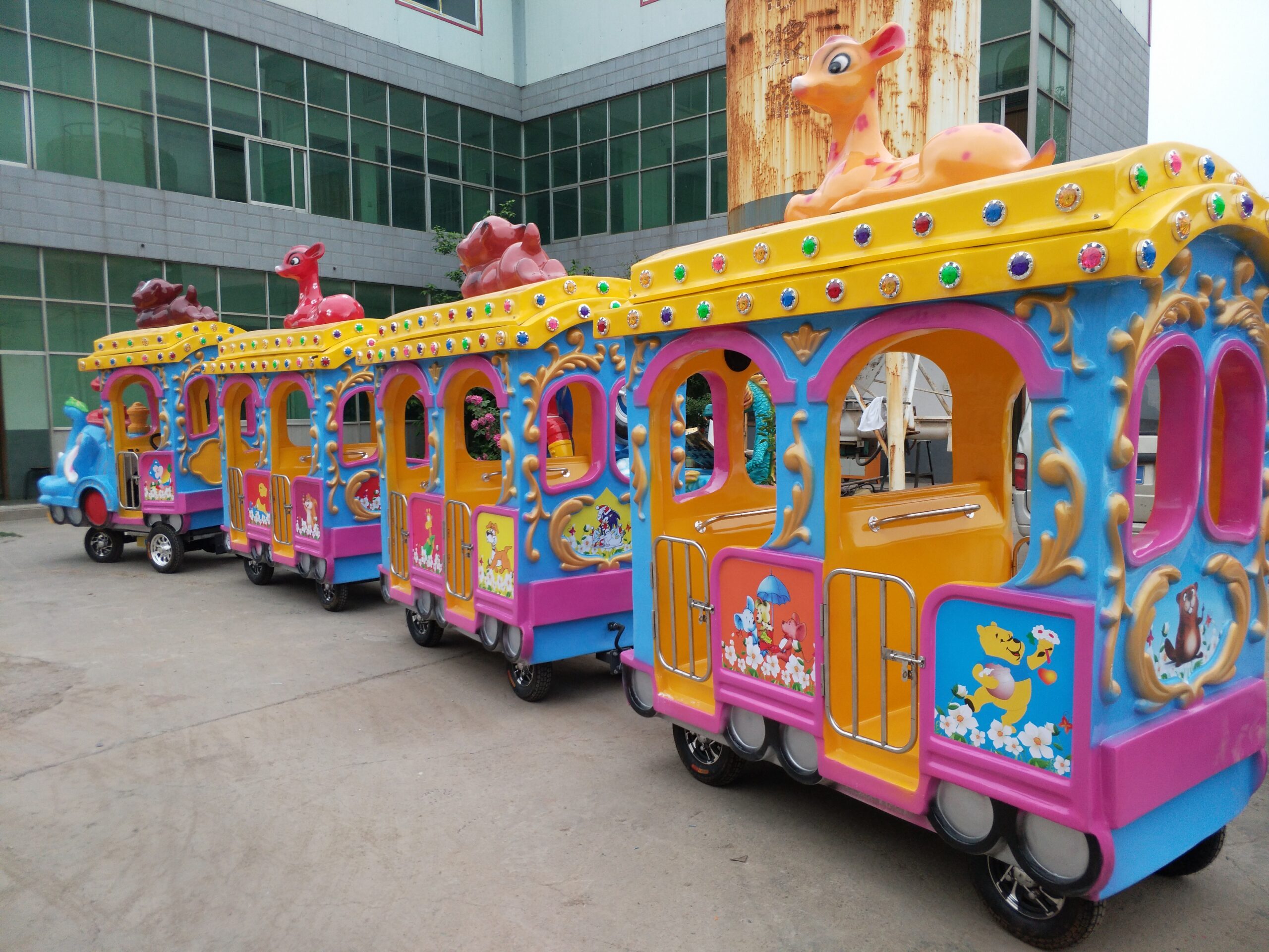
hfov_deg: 76.4
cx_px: 634
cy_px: 476
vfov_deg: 61.1
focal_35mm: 22
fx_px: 807
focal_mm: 3.79
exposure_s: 1/50
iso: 133
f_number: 2
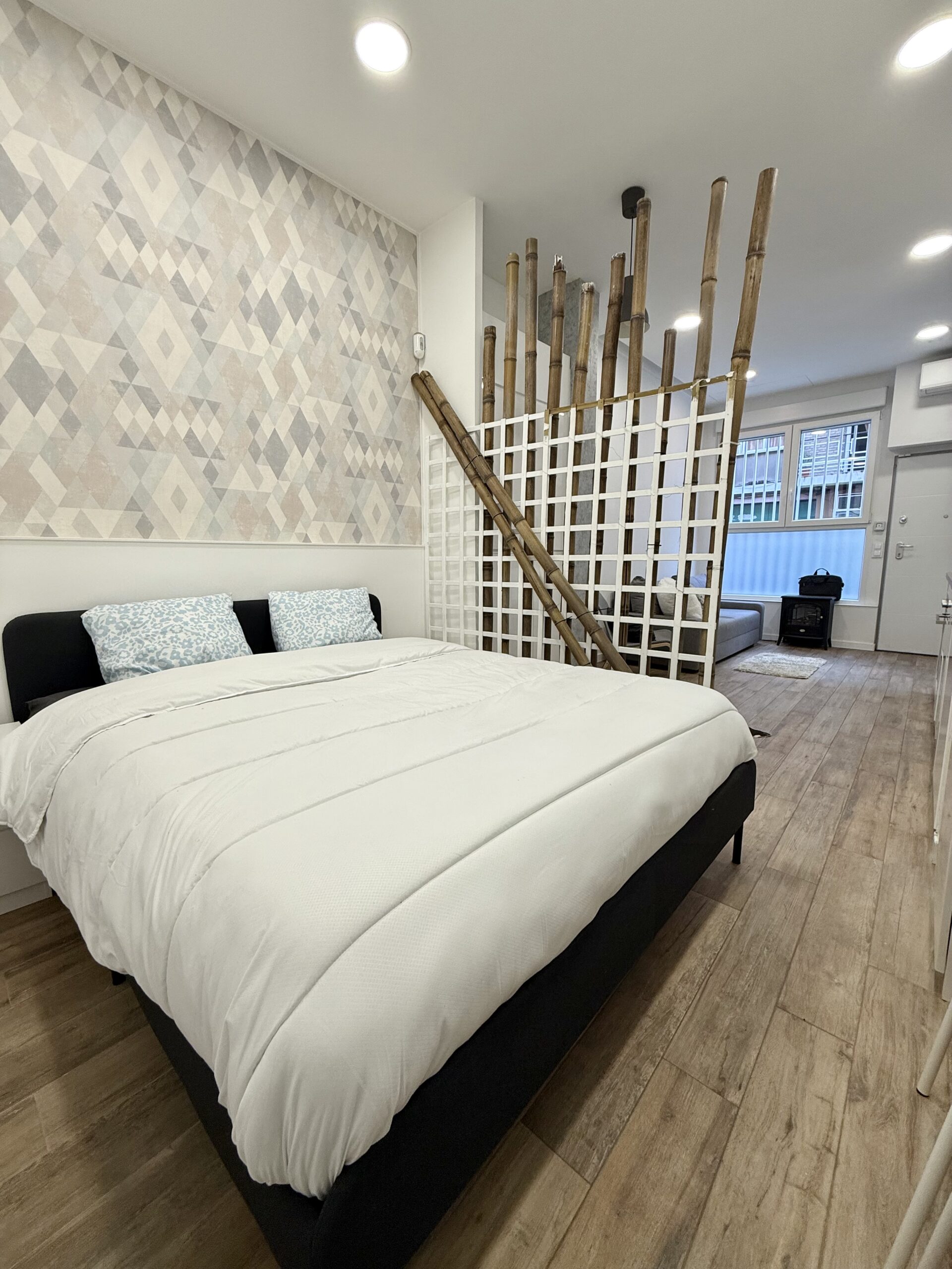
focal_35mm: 14
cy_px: 634
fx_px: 513
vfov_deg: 102.1
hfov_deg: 85.7
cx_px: 476
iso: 100
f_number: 2.2
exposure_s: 1/100
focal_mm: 2.22
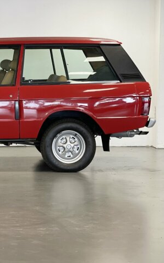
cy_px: 131
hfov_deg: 14.1
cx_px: -9
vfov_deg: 22.8
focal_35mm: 91
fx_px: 651
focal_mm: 7.5
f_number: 2.2
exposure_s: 1/77
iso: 250
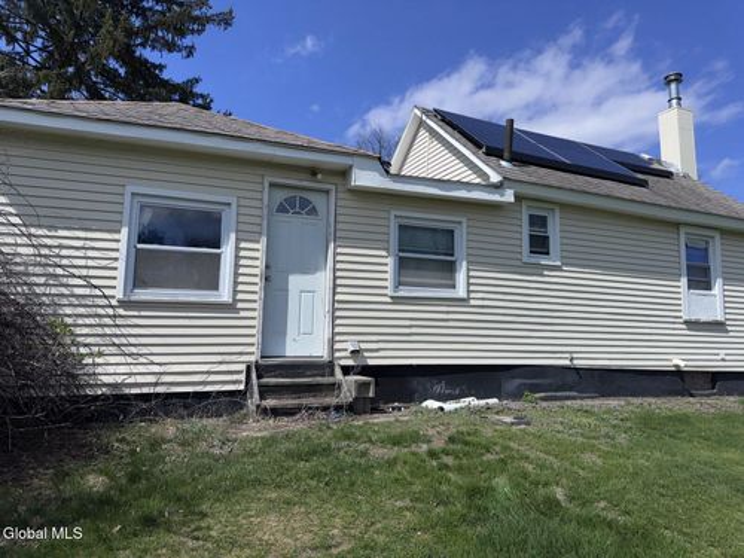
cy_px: 279
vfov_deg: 56.8
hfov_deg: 71.6
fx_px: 516
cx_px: 372
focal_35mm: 24
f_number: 1.78
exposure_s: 1/20000
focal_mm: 6.76
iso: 50
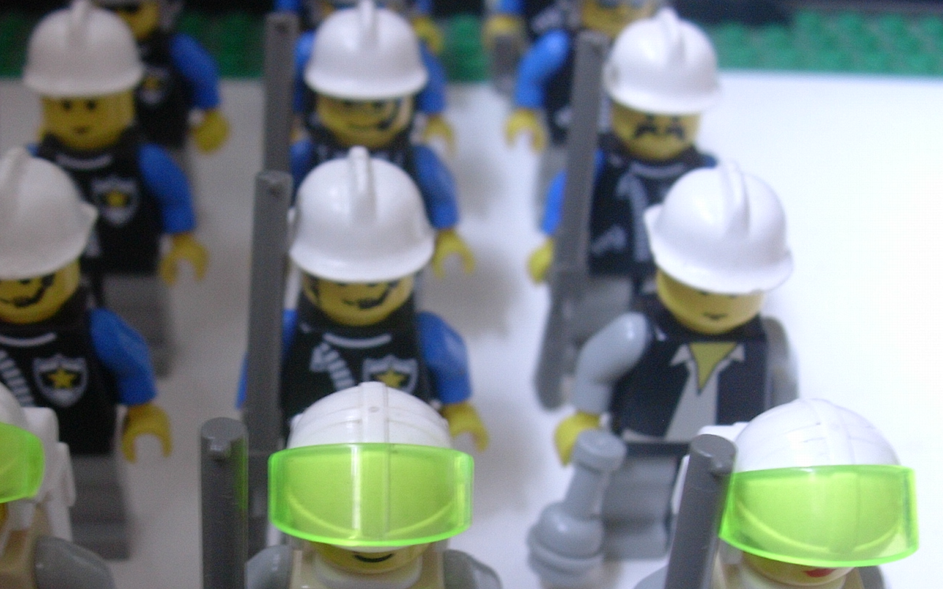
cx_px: 366
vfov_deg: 21.9
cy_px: 414
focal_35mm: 59
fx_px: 1516
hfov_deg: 34.4
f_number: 2.9
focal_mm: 6.7
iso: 70
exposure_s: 1/6.1
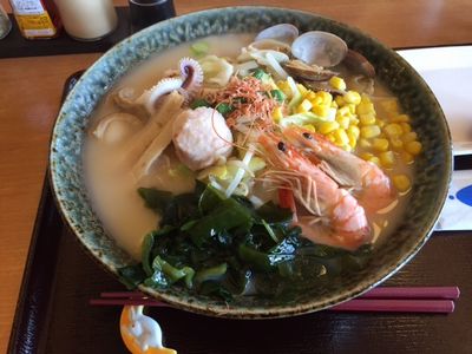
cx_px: 236
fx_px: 395
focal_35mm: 29
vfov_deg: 48.2
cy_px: 177
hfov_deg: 61.7
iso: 40
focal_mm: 4.15
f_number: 2.2
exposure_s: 1/30
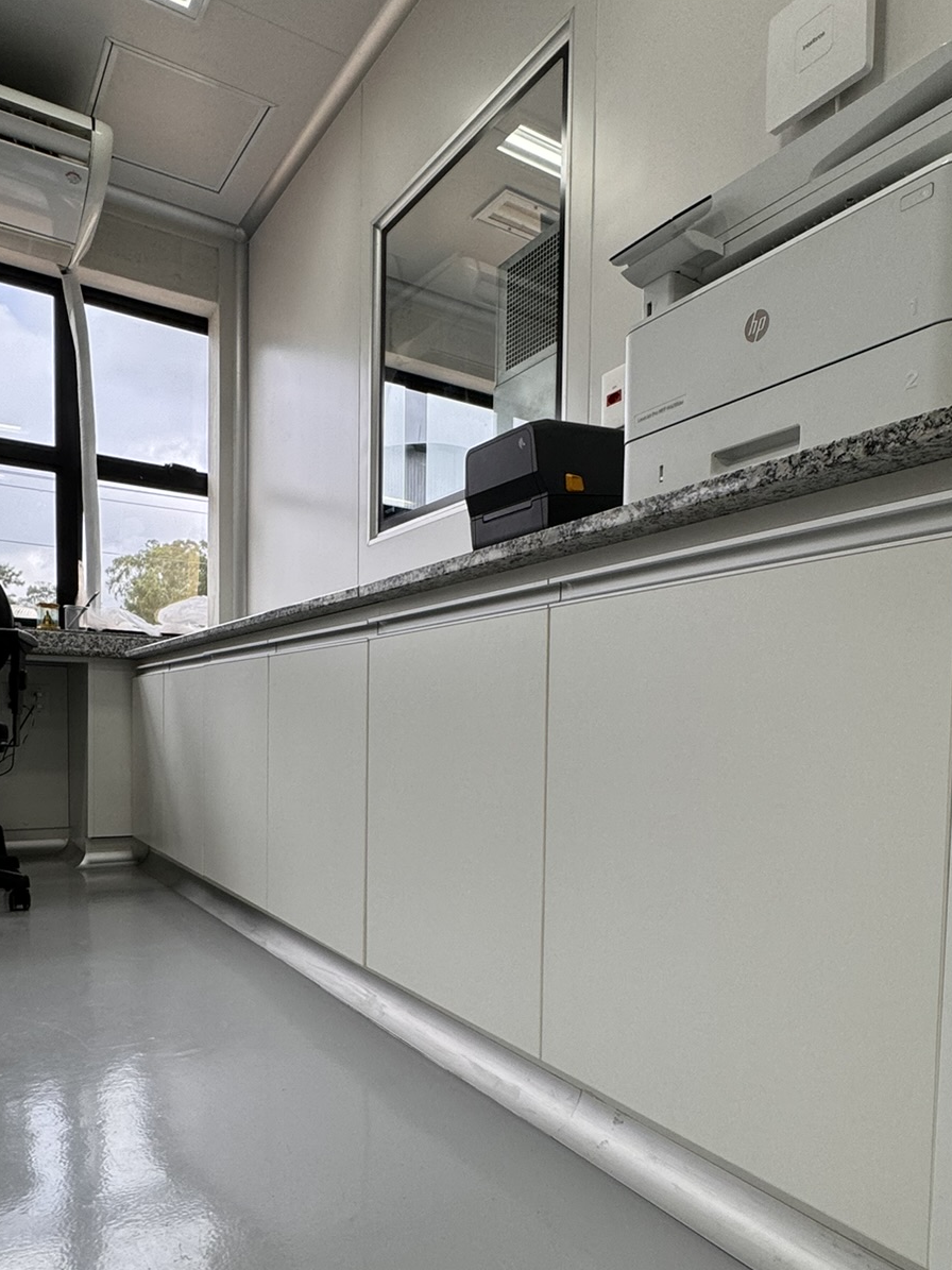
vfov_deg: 70.7
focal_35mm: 24
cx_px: 488
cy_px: 777
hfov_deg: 56.8
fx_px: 880
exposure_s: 1/120
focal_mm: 2.22
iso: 100
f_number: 2.2
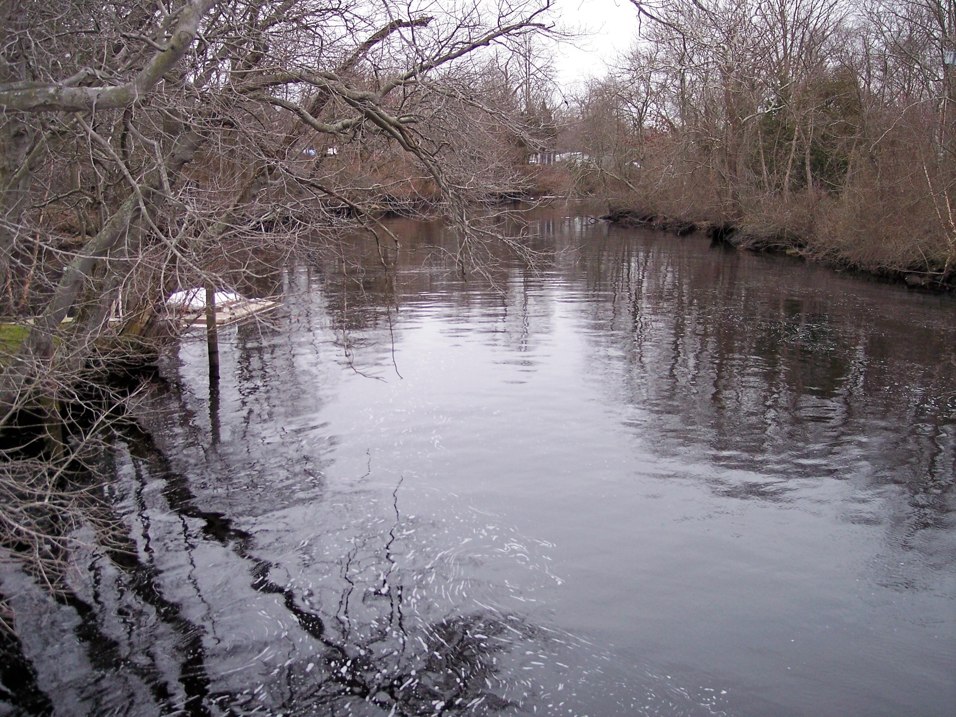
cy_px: 358
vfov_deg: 36.8
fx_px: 1077
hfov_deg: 47.9
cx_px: 478
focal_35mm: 39
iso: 140
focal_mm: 8
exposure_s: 1/60
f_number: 2.8
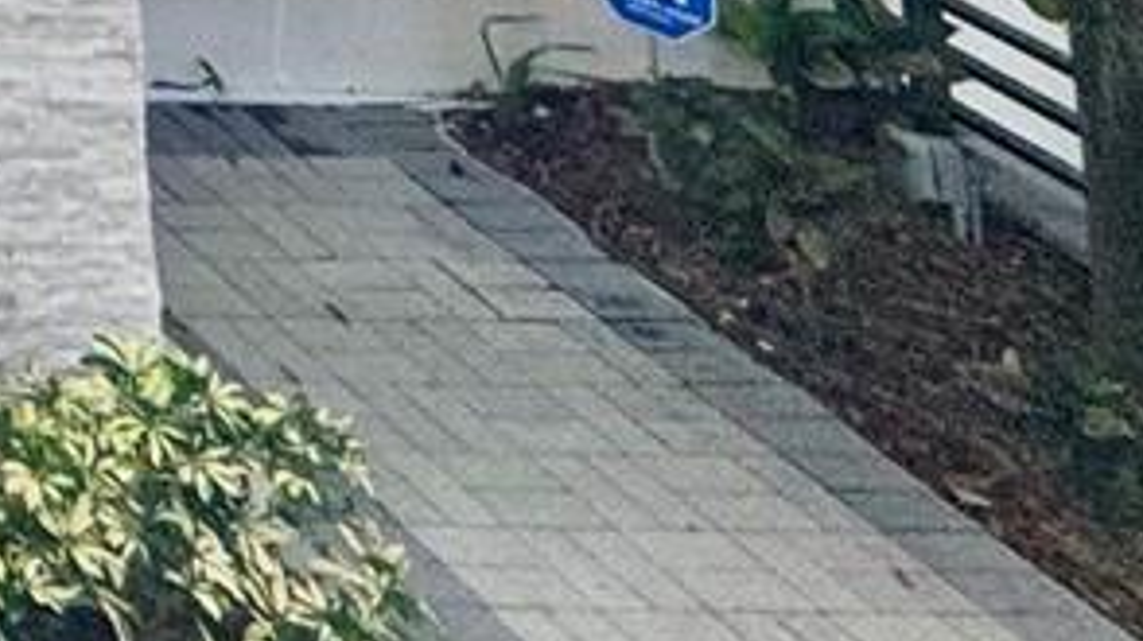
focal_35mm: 83
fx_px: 2514
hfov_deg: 14.7
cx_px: -1648
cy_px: -1550
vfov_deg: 9.4
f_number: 2.2
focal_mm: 2.22
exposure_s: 1/102
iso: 40
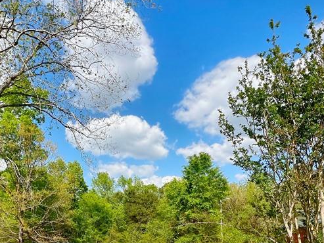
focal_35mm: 27
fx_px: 253
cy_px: 223
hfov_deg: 64.9
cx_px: 137
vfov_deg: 45.9
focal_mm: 1.57
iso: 32
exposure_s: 1/1429
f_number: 1.8
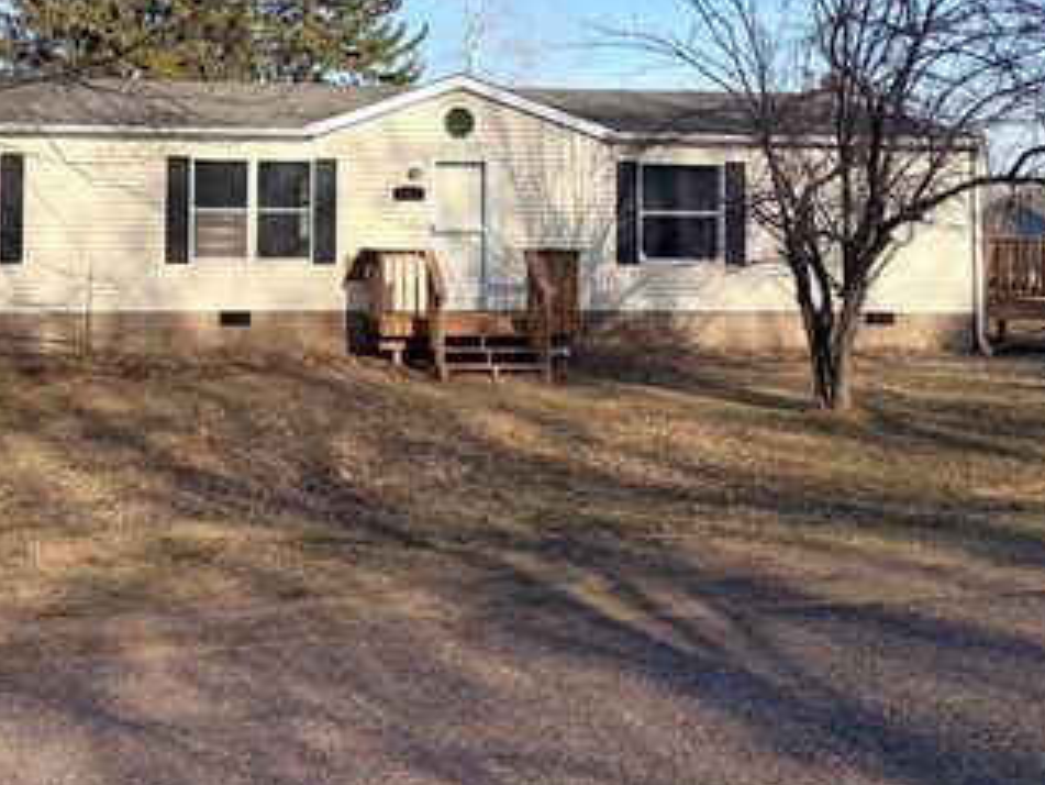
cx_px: 336
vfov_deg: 34.3
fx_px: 1238
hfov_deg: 45.0
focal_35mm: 41
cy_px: 183
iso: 50
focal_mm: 5.96
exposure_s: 1/3125
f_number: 1.6
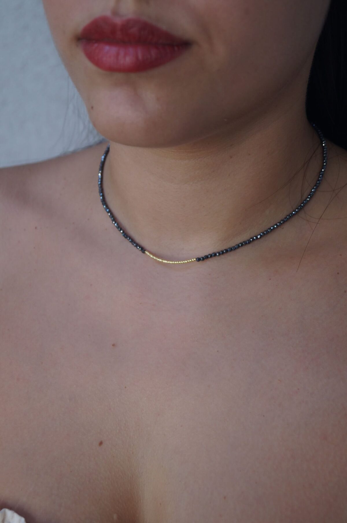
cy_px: 262
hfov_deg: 18.1
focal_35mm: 75
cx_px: 174
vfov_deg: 27.0
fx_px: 1087
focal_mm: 50
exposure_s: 1/160
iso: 400
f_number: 5.6
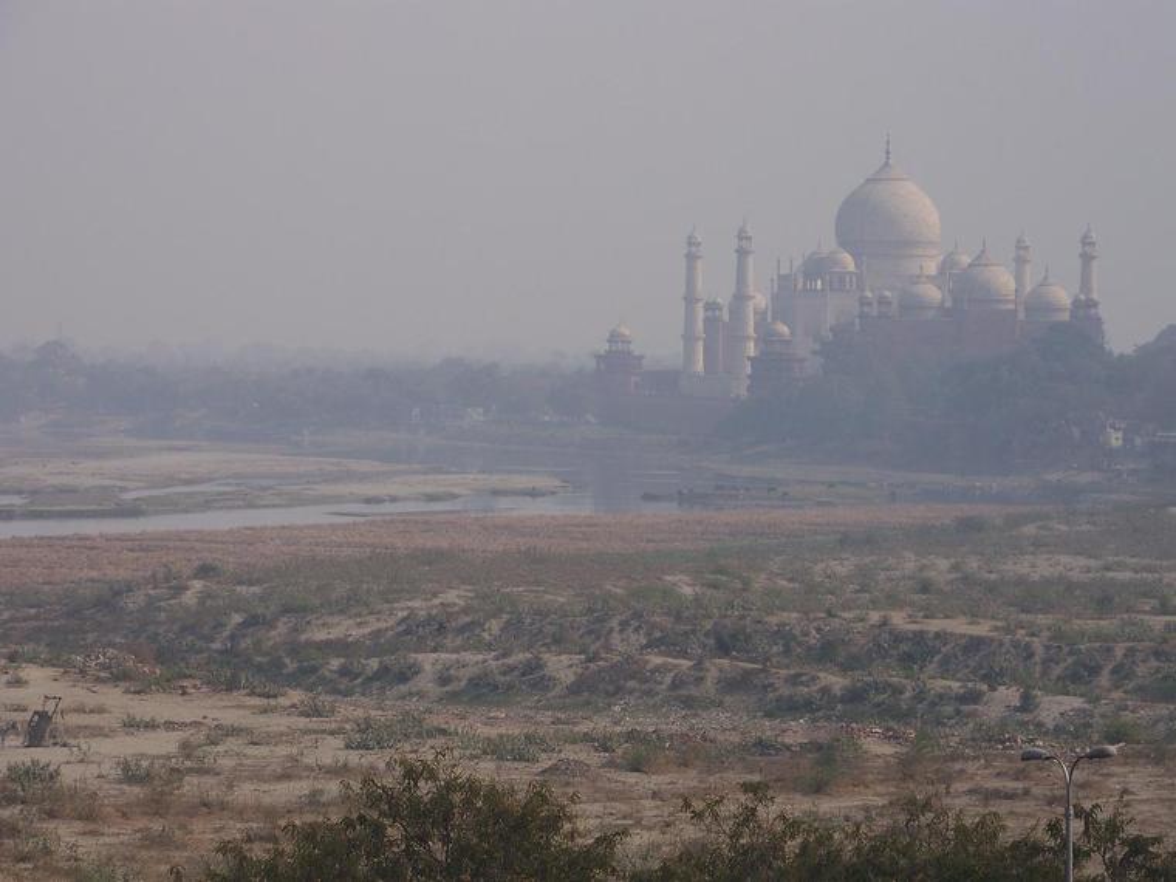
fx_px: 7100
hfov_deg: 9.5
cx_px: 588
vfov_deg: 7.1
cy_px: 441
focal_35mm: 209
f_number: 5
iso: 64
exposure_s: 1/640
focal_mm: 33.3
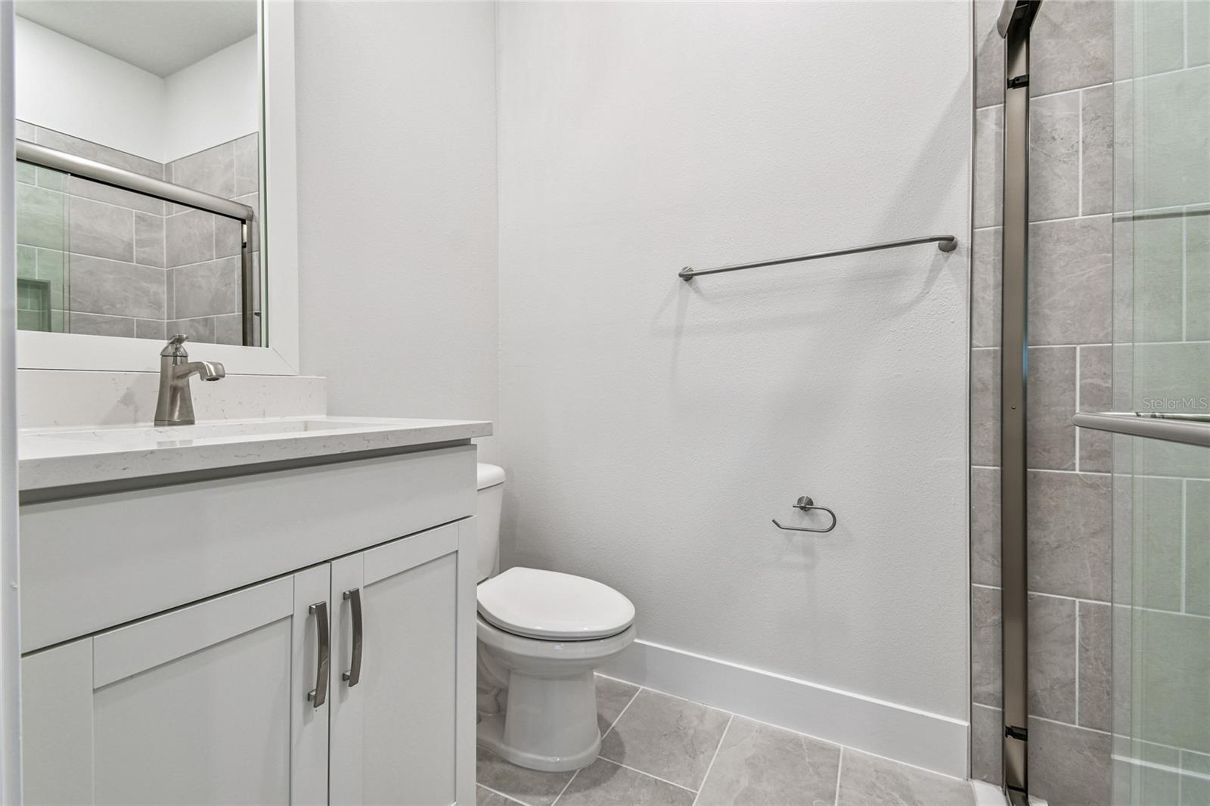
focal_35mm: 15
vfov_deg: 77.3
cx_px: 605
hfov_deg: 100.4
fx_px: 504
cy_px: 403
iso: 100
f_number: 7.1
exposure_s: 1/15
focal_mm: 10
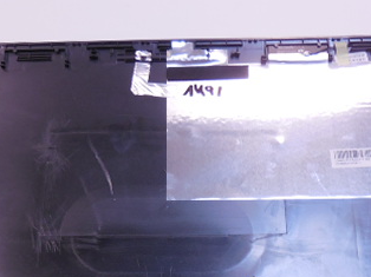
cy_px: 226
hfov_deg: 36.2
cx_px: 167
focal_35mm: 53
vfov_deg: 26.9
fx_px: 568
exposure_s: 1/30
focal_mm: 4.6
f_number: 3.5
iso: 400
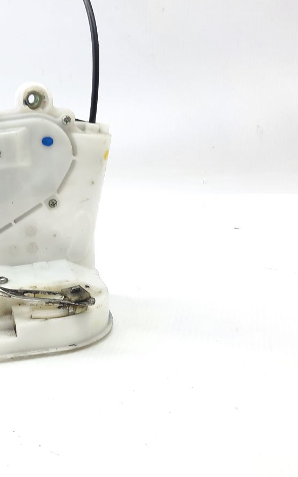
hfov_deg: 31.8
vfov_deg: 54.0
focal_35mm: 36
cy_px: 240
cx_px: -19
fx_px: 468
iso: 100
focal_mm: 4.6
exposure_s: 1/50
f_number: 2
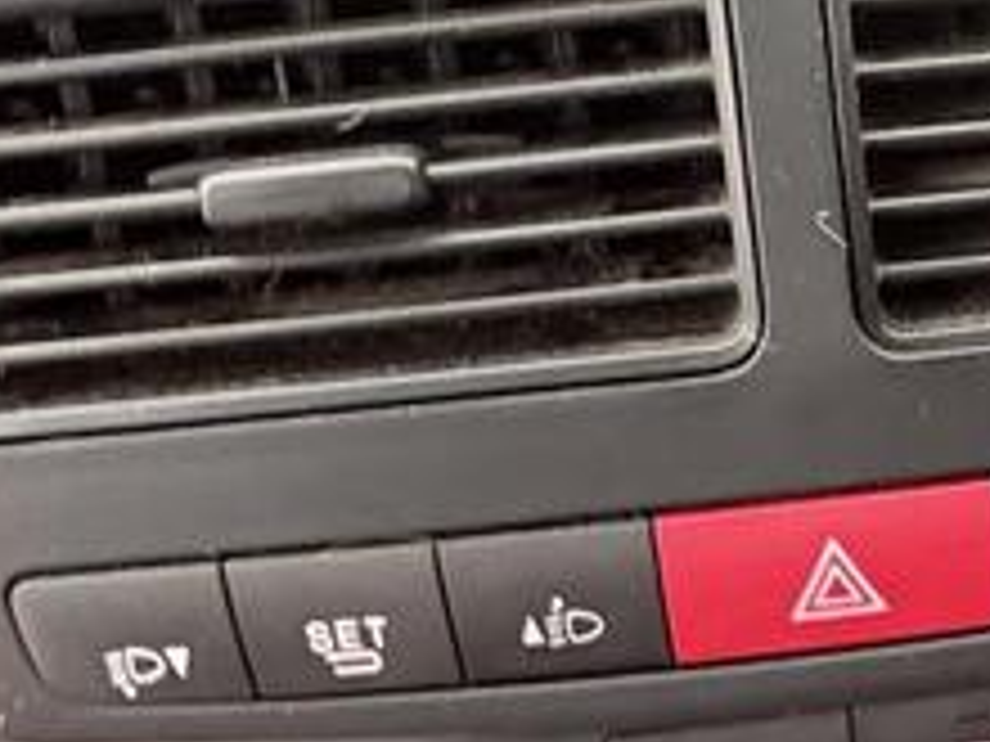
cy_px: 283
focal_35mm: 57
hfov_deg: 31.6
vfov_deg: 25.6
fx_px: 1630
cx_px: 950
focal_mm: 2.22
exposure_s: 1/60
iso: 800
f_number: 2.2
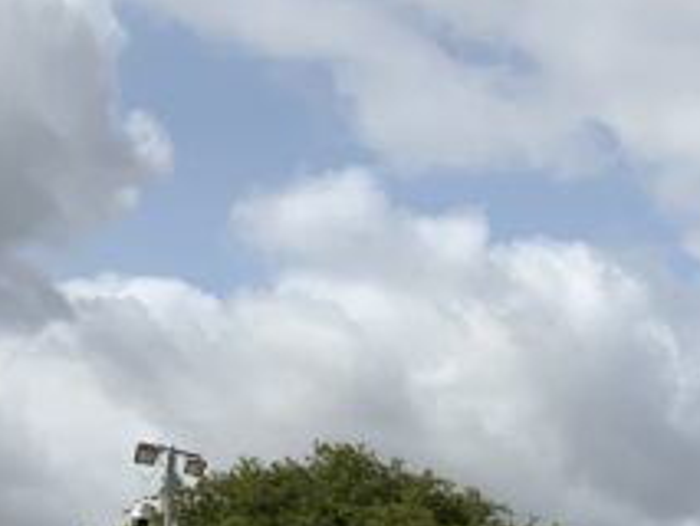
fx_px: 1760
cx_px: 910
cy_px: 773
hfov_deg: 20.5
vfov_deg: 15.7
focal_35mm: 87
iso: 20
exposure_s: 1/3125
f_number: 1.8
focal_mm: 3
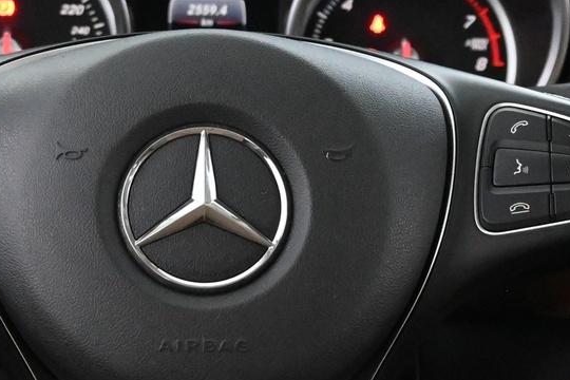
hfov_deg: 18.1
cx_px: 204
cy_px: 197
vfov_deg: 12.2
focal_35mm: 112
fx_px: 1781
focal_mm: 25
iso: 6400
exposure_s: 1/40
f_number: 4.2
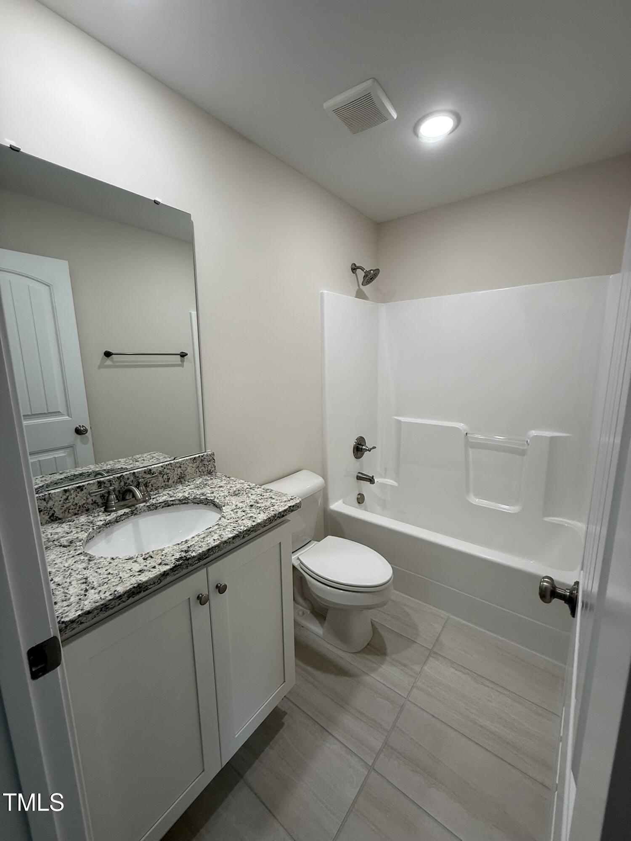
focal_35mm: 14
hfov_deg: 85.7
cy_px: 420
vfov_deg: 102.1
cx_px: 316
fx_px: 340
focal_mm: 2.22
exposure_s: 1/120
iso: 100
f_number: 2.2
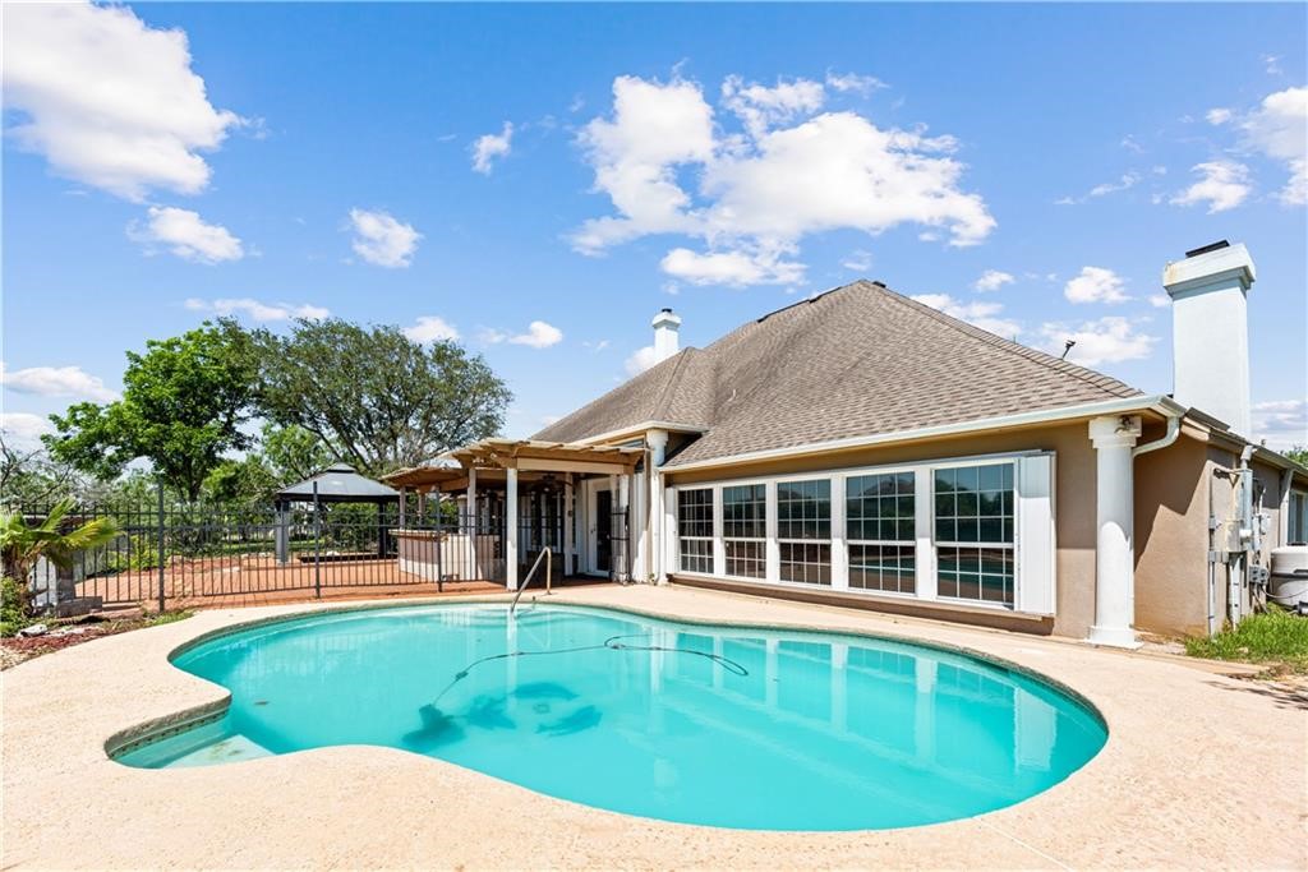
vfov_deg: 81.2
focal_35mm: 14
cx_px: 654
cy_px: 436
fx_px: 509
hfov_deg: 104.2
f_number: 10
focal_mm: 14
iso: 100
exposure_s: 1/200
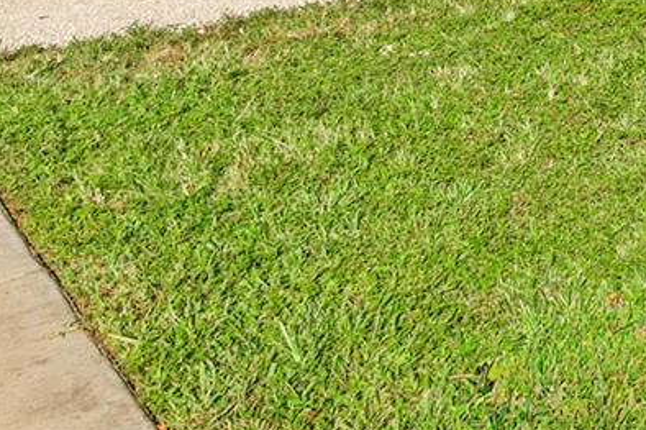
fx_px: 1165
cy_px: -289
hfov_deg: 21.2
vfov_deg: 17.7
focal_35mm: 65
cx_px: 1149
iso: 100
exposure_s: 1/50
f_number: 5
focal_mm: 16
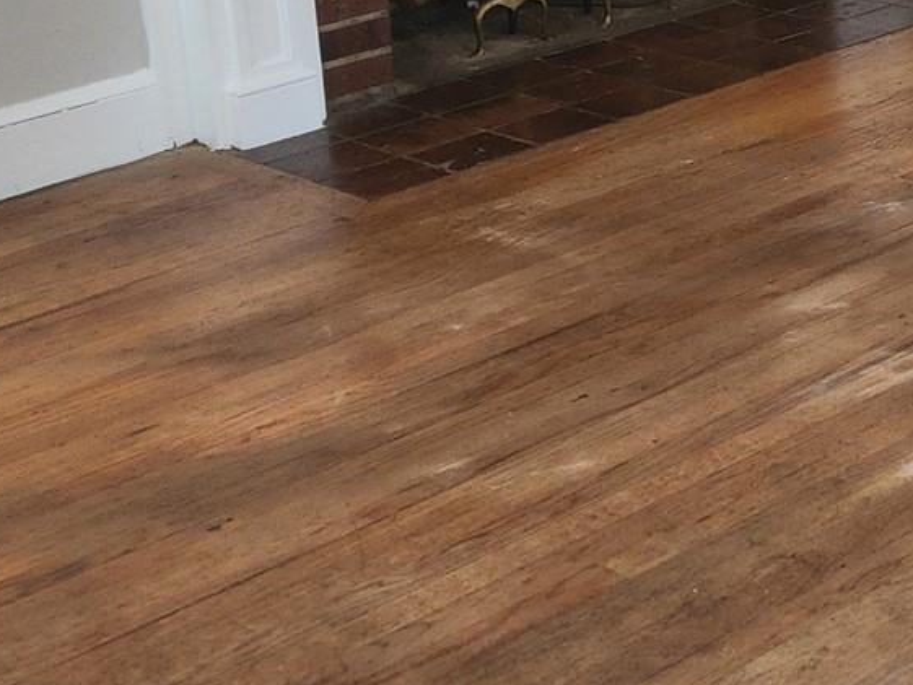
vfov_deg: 16.7
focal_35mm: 84
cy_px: -161
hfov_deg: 21.5
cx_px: 1123
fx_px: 2216
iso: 200
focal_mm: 6.4
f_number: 1.8
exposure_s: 1/60
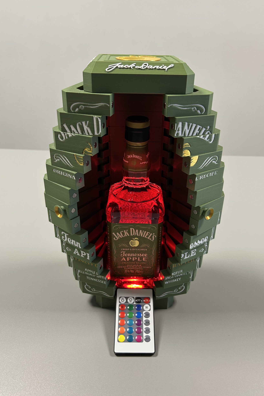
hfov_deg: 46.4
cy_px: 194
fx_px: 308
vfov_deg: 65.5
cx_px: 137
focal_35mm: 28
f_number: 1.5
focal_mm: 5.7
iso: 100
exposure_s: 1/50
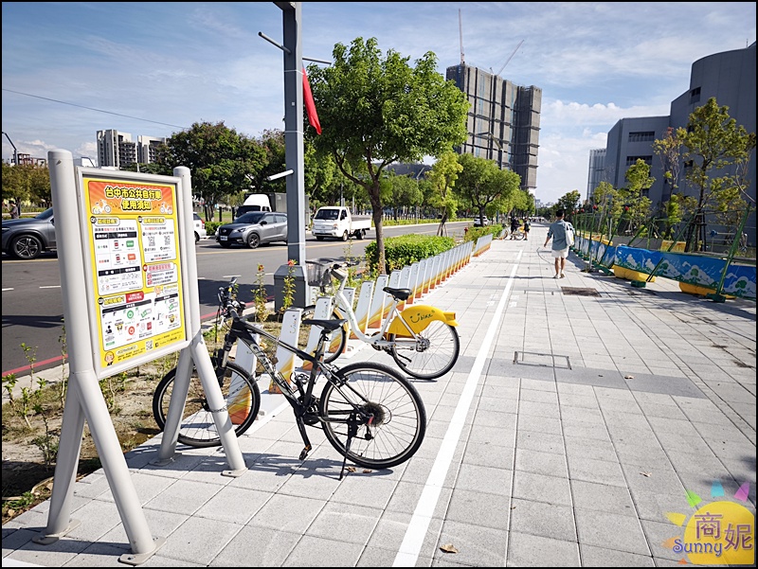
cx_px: 379
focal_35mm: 23
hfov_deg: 73.9
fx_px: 504
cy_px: 284
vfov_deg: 58.9
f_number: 1.6
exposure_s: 1/1991
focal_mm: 6.57
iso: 64
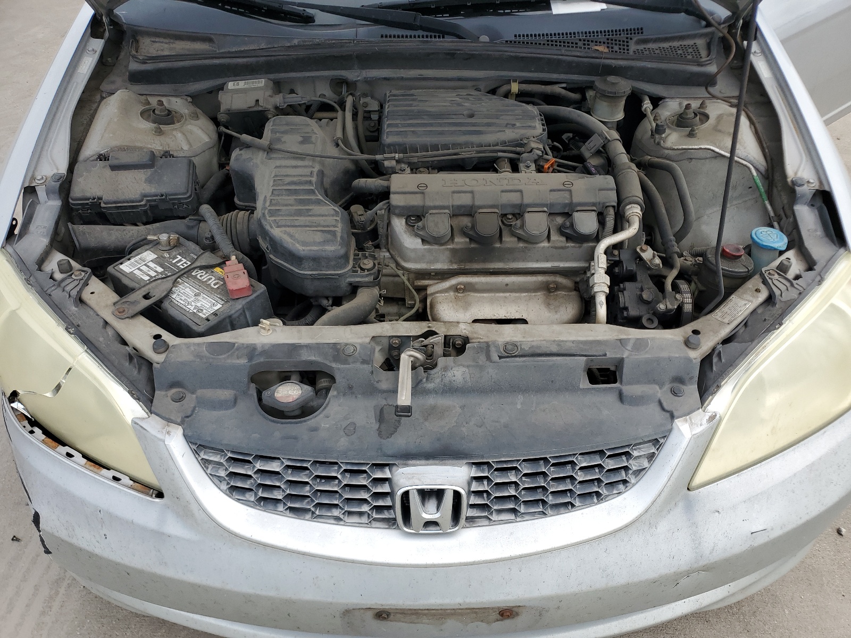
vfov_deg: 53.1
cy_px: 319
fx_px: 639
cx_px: 426
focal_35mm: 26
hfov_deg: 67.3
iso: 50
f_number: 1.5
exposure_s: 1/1429
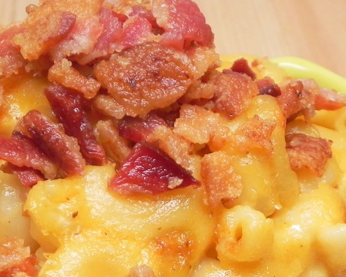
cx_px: 107
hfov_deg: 25.5
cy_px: 260
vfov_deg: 20.2
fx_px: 758
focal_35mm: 74
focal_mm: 5.9
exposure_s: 1/40.8
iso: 160
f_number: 2.8
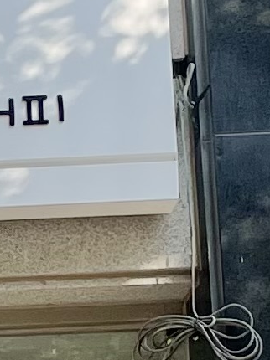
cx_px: -504
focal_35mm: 162
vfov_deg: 10.8
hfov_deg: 8.0
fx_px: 1686
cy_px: 797
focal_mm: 4.2
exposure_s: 1/1125
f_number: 1.6
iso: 32
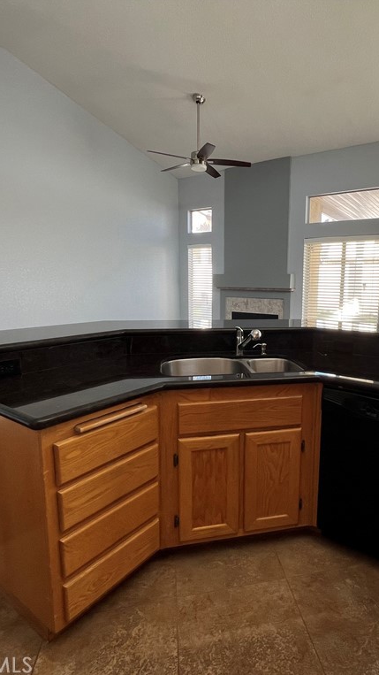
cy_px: 338
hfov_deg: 57.0
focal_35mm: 19
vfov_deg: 89.6
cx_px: 254
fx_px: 340
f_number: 1.8
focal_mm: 1.57
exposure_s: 1/99
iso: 80
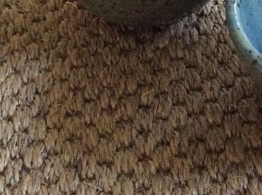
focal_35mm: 92
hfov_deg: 21.0
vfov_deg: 15.4
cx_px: 227
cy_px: -45
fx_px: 695
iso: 320
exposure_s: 1/17
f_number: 2.4
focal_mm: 3.3
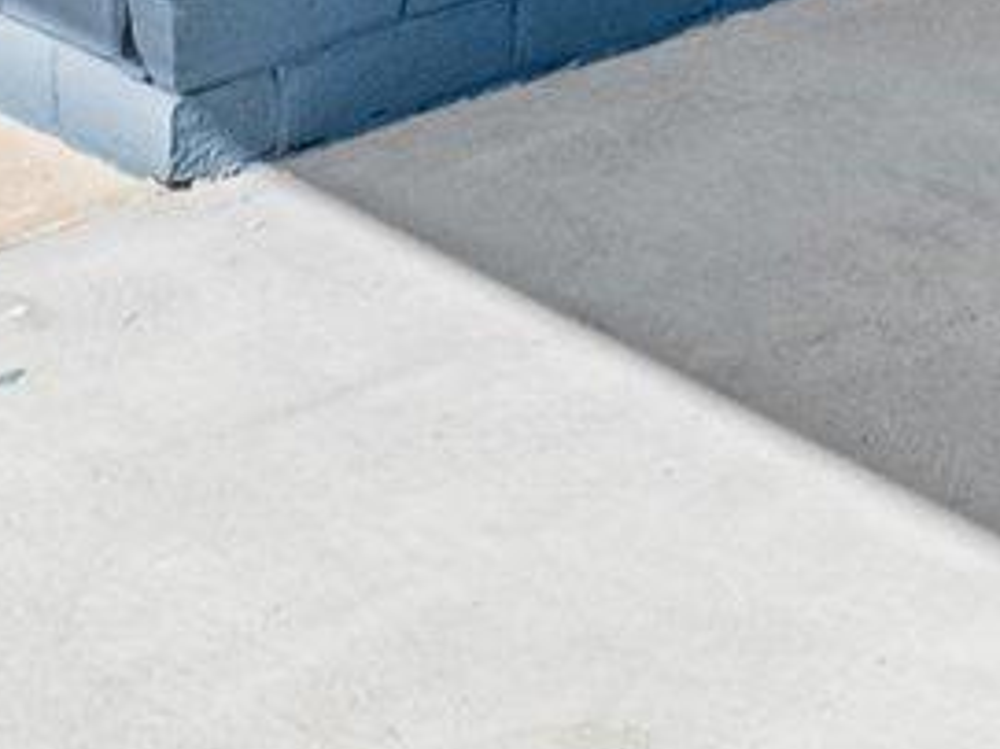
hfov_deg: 15.2
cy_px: -1101
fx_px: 3147
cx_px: 1889
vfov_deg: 11.2
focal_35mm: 109
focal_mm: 10
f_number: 4.5
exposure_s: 1/1600
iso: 400
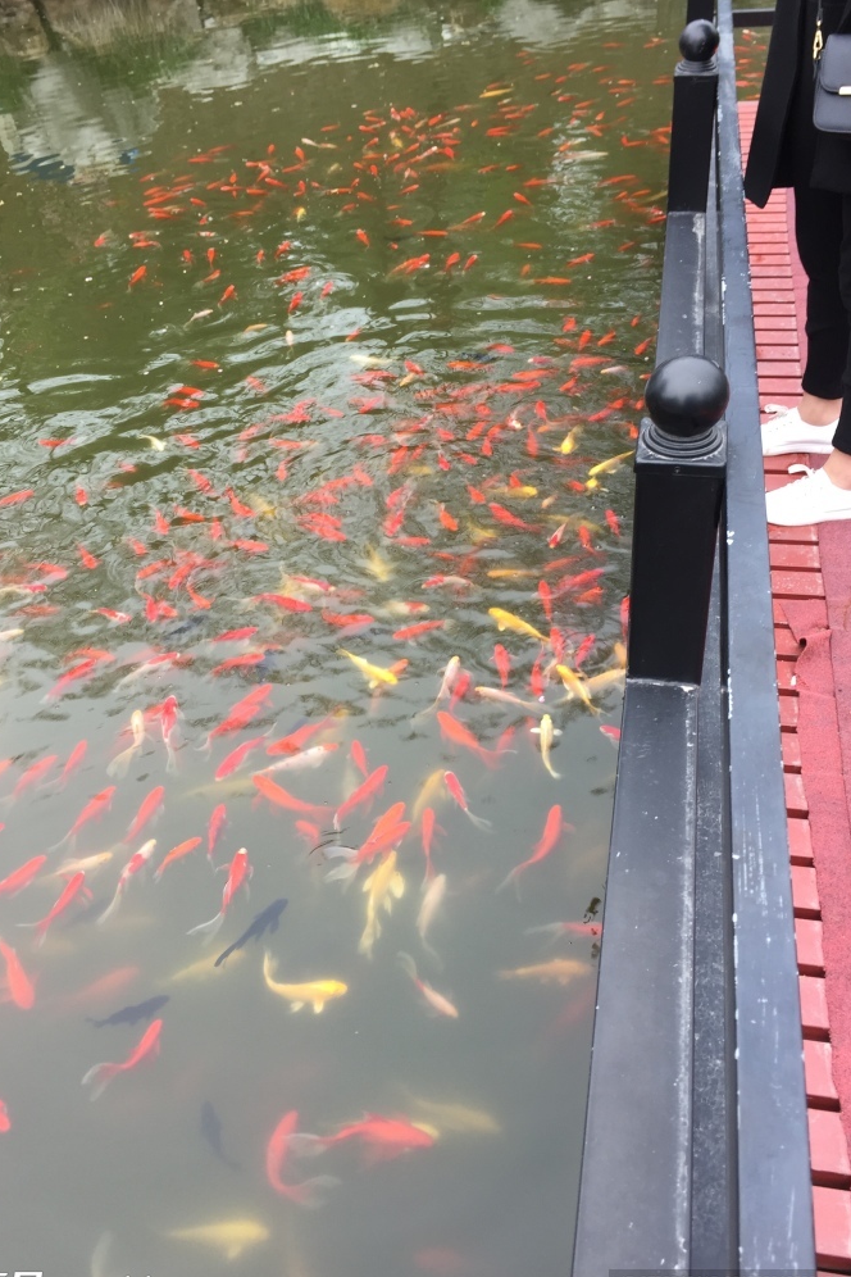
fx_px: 1099
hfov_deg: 42.3
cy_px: 651
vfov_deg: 60.3
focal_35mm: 31
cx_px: 413
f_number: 2.2
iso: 32
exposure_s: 1/50
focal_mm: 4.15
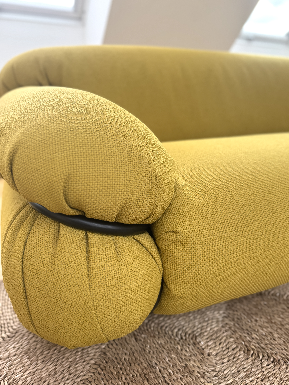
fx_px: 278
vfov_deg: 69.4
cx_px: 147
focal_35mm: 25
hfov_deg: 54.9
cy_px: 199
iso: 80
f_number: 1.78
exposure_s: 1/387
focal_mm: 6.76
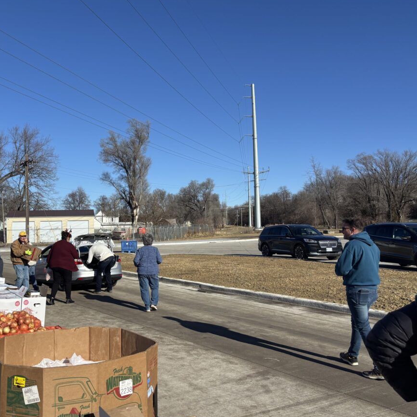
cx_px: 134
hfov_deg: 50.1
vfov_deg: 51.1
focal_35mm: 32
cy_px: 212
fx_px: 436
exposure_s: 1/4854
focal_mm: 5.96
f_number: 1.6
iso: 50
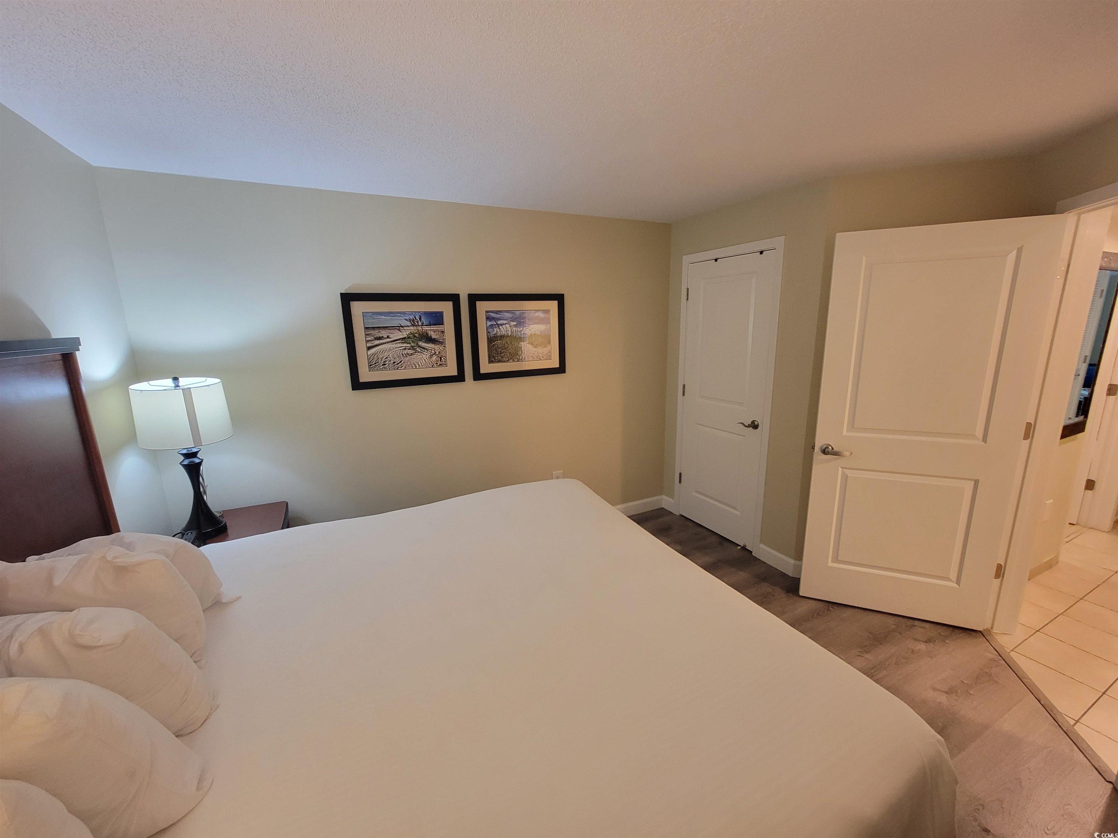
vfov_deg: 89.9
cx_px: 559
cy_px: 419
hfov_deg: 106.2
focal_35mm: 13
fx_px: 420
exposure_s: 1/40
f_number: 2.2
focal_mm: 2.2
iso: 320
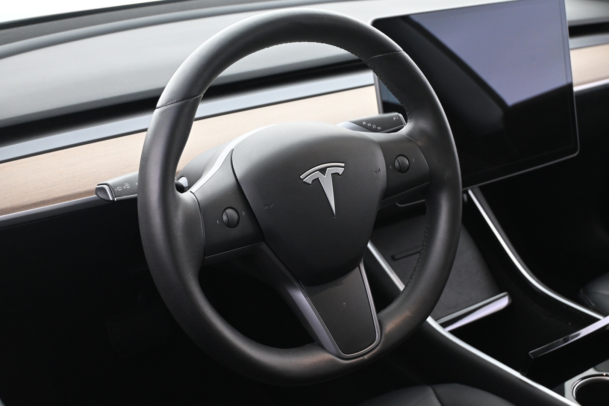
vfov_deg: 29.4
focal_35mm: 46
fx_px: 774
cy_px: 203
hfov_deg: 43.0
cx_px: 304
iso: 1600
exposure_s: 1/13
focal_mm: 30.5
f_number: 4.8
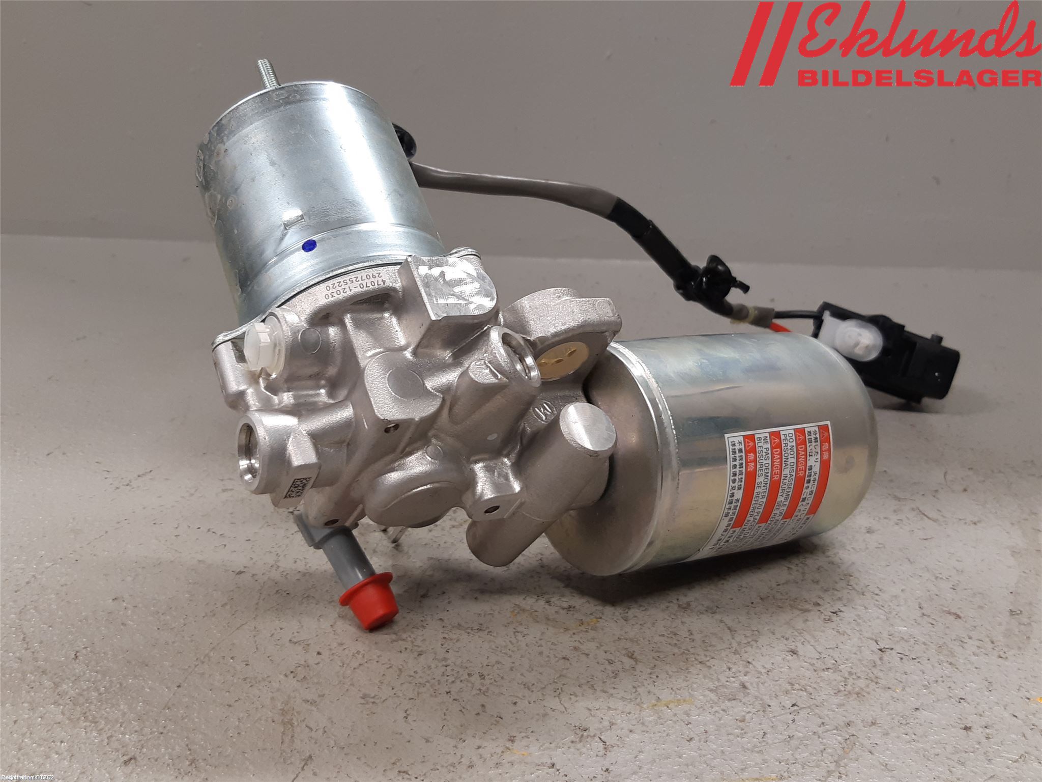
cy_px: 391
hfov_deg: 67.3
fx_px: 783
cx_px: 521
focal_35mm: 26
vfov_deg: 53.1
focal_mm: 3.93
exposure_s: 1/50
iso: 80
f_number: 1.7
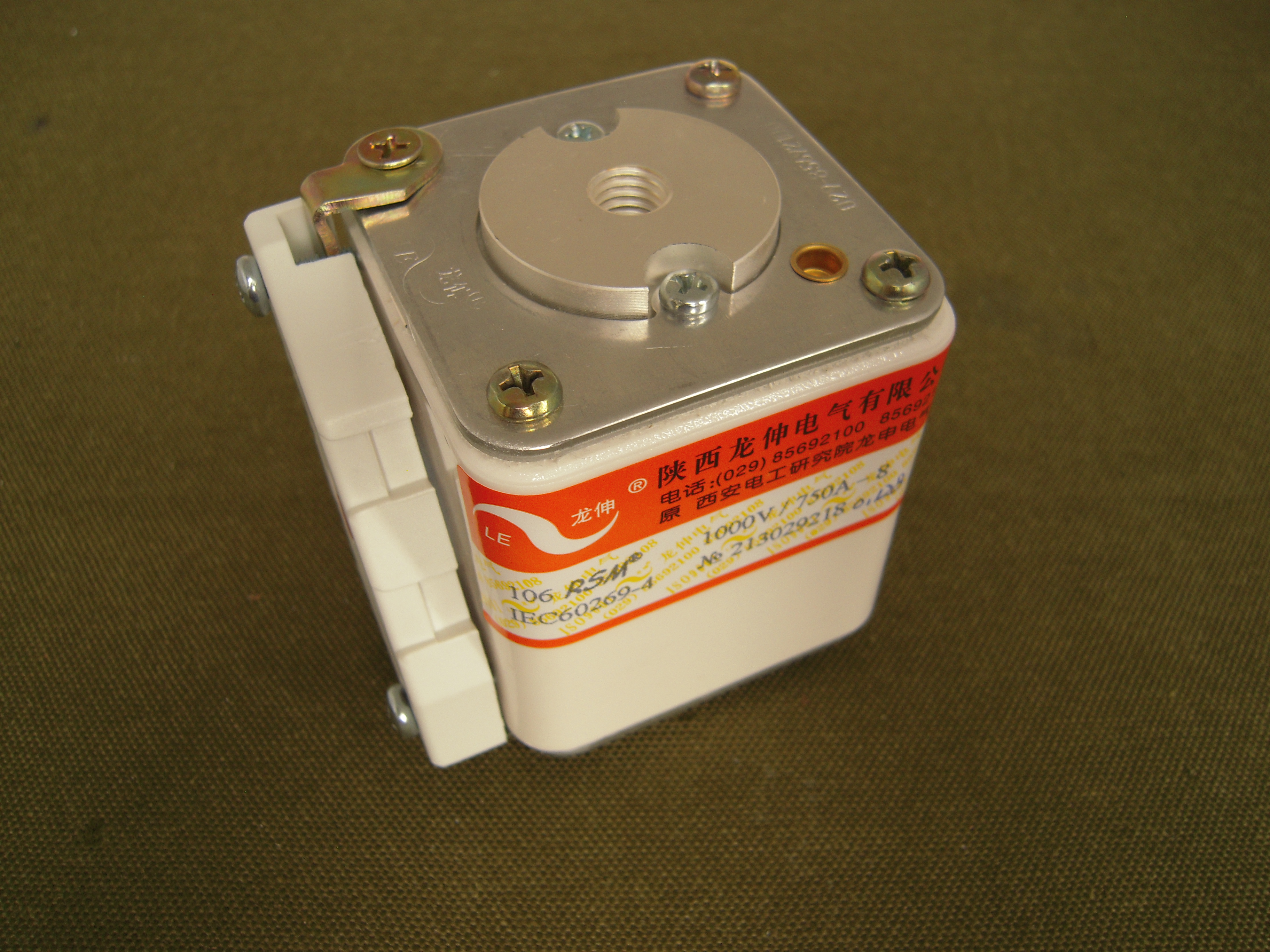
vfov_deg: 45.4
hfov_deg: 58.4
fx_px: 1137
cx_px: 635
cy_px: 476
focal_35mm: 31
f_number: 2.8
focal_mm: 5.6
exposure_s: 1/100
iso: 100
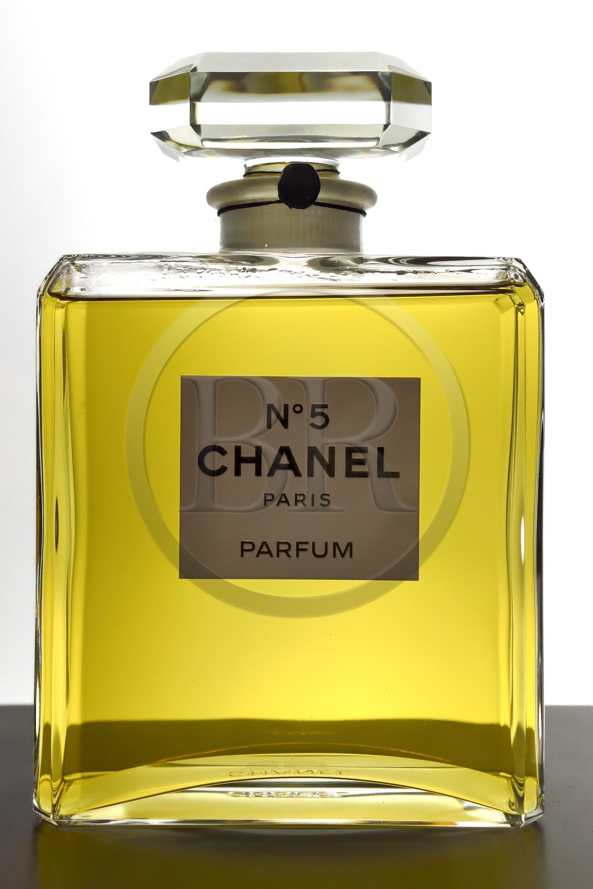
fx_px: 1186
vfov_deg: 41.1
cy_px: 444
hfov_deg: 28.1
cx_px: 296
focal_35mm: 48
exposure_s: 1/60
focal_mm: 48
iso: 3200
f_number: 8
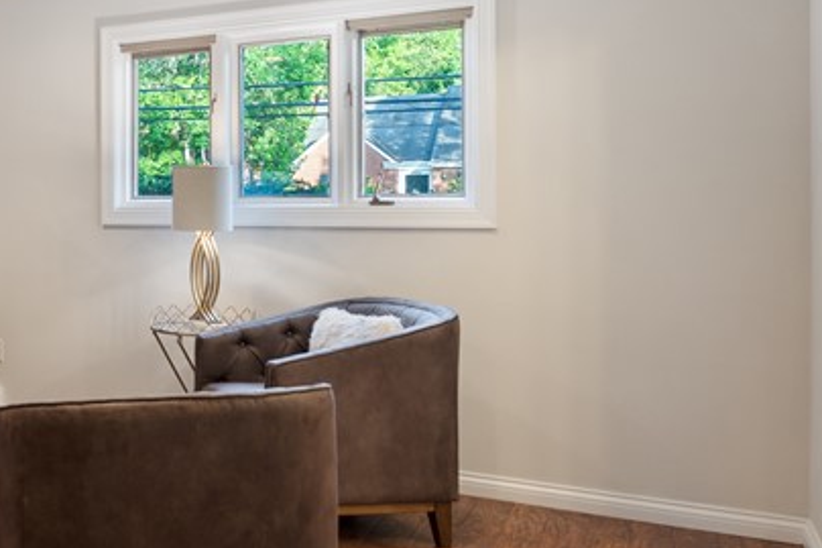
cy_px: 196
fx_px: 981
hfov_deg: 38.9
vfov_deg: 31.0
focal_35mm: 43
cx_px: -43
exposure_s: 1/30
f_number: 2.8
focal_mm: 16
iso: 800
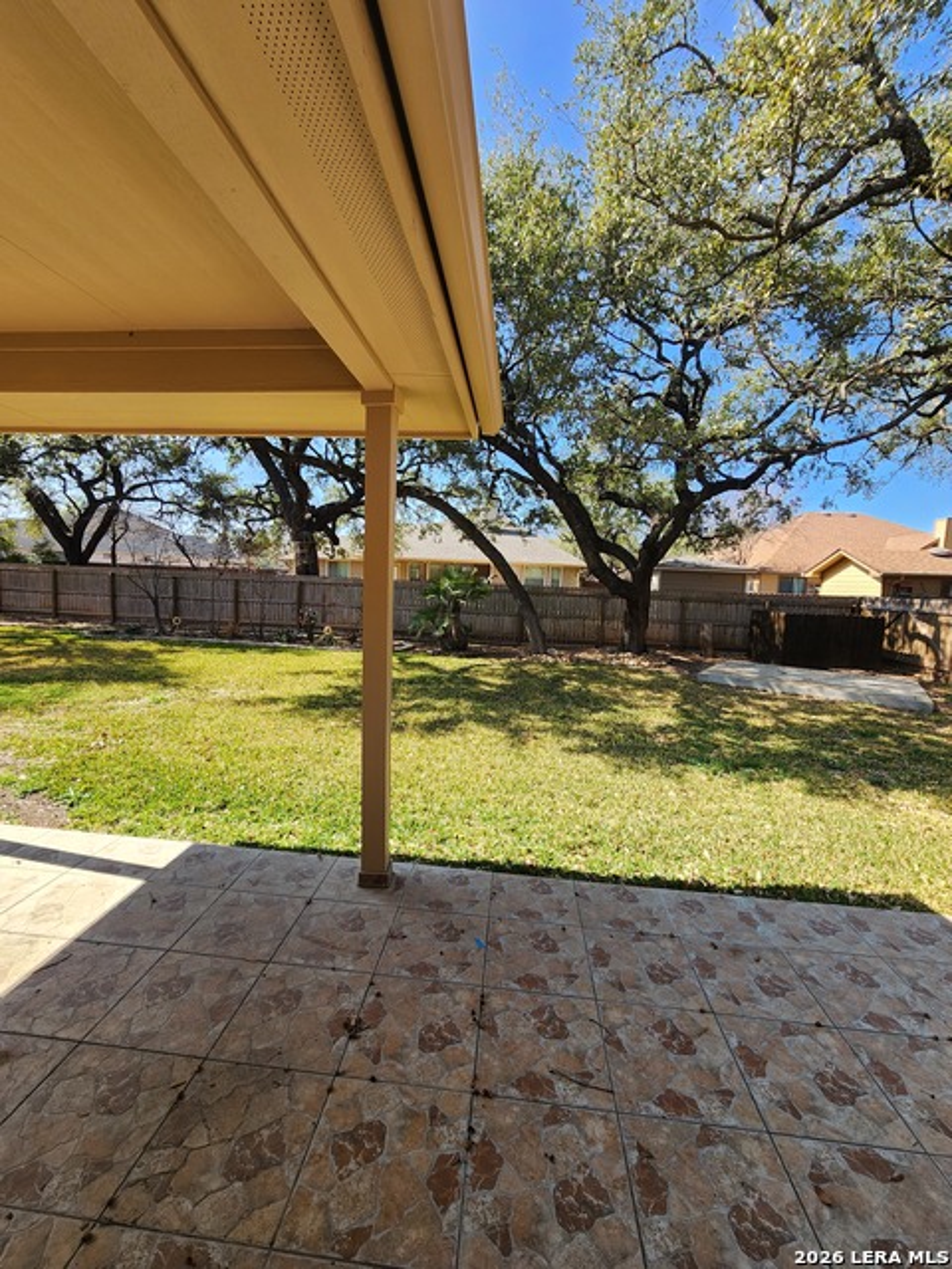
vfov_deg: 106.2
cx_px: 476
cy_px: 634
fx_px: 477
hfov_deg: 89.9
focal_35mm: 13
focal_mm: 2.2
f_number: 2.2
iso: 50
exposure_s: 1/591
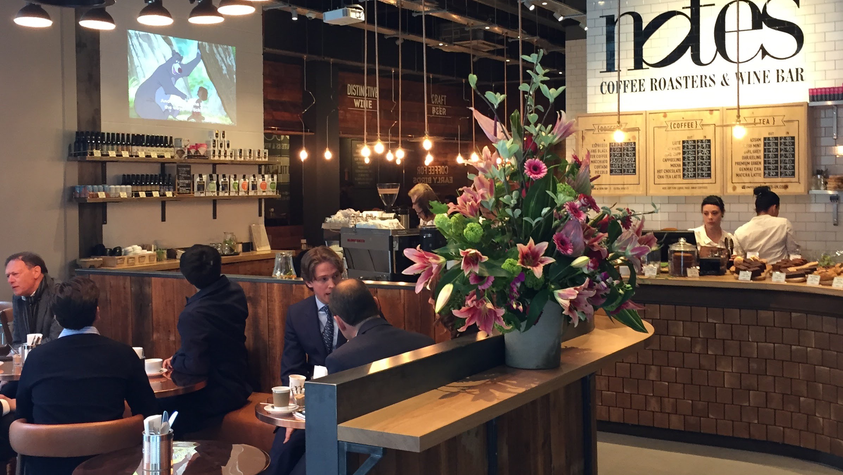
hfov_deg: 47.4
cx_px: 414
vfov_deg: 27.7
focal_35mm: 43
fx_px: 961
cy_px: 200
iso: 125
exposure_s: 1/33
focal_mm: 4.15
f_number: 2.2
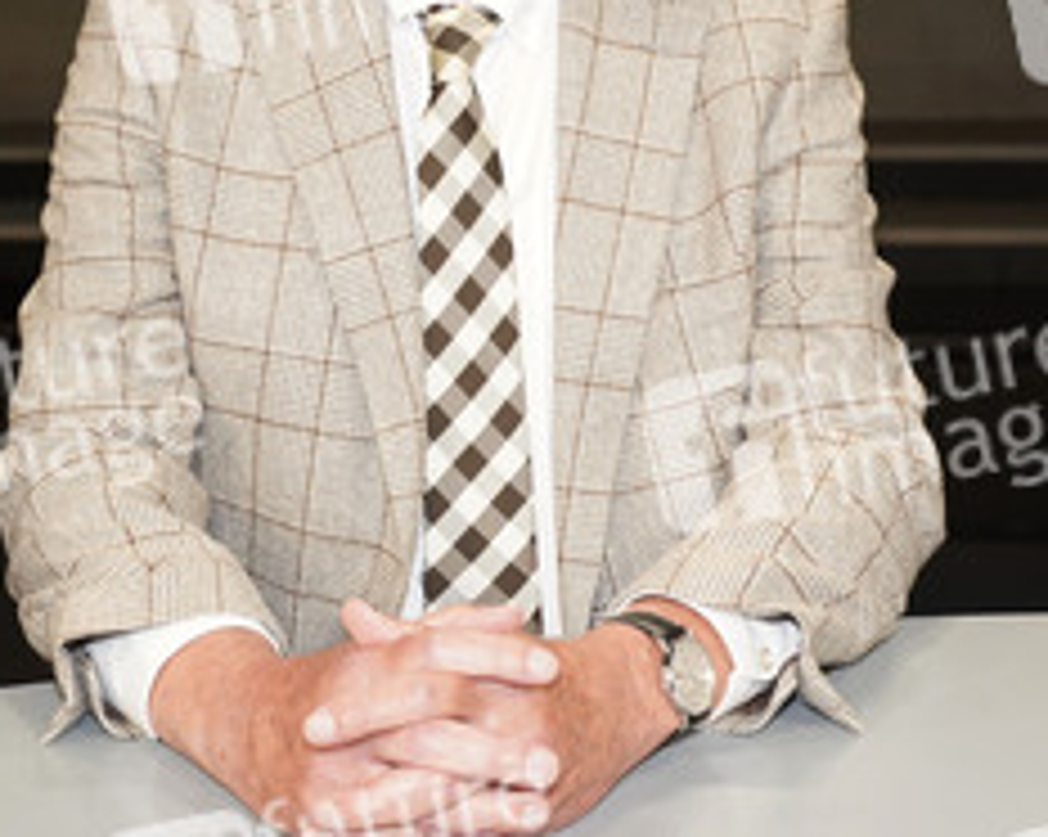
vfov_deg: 22.9
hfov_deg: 28.7
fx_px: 2045
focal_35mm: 66
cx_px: 463
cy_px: 202
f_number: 5.6
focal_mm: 41
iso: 2000
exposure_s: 1/160
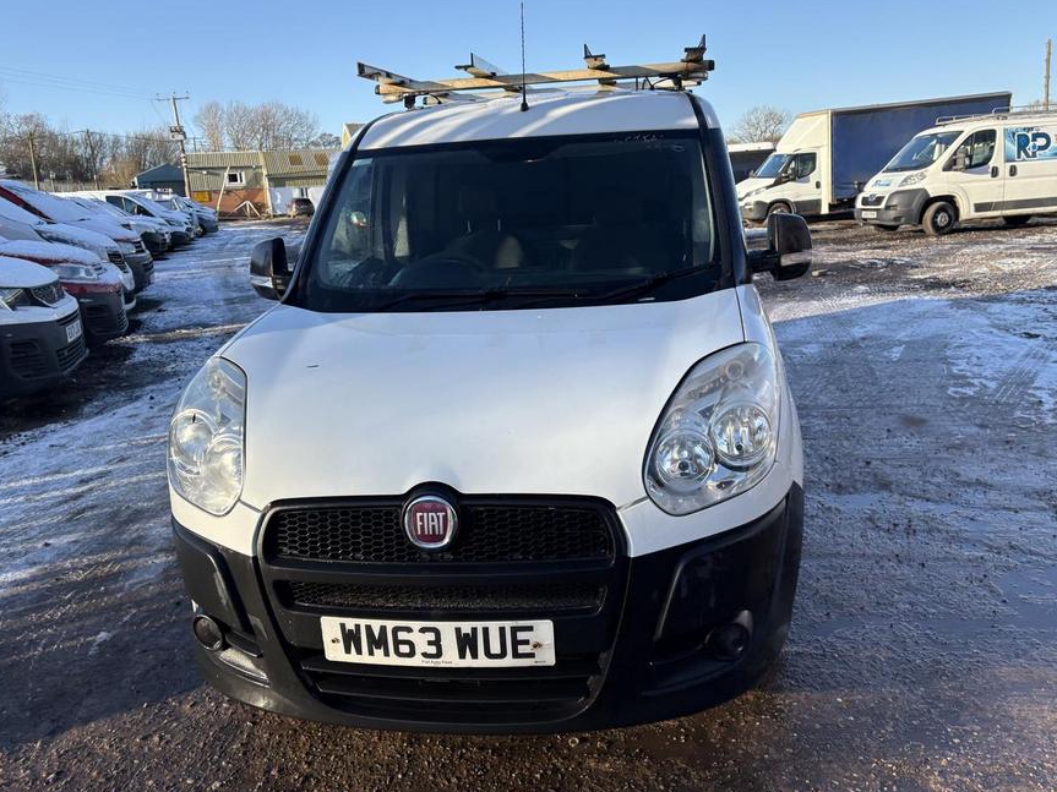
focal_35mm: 27
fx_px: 824
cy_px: 387
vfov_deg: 51.3
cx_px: 538
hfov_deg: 65.3
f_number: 1.6
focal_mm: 5.96
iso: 50
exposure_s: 1/1196
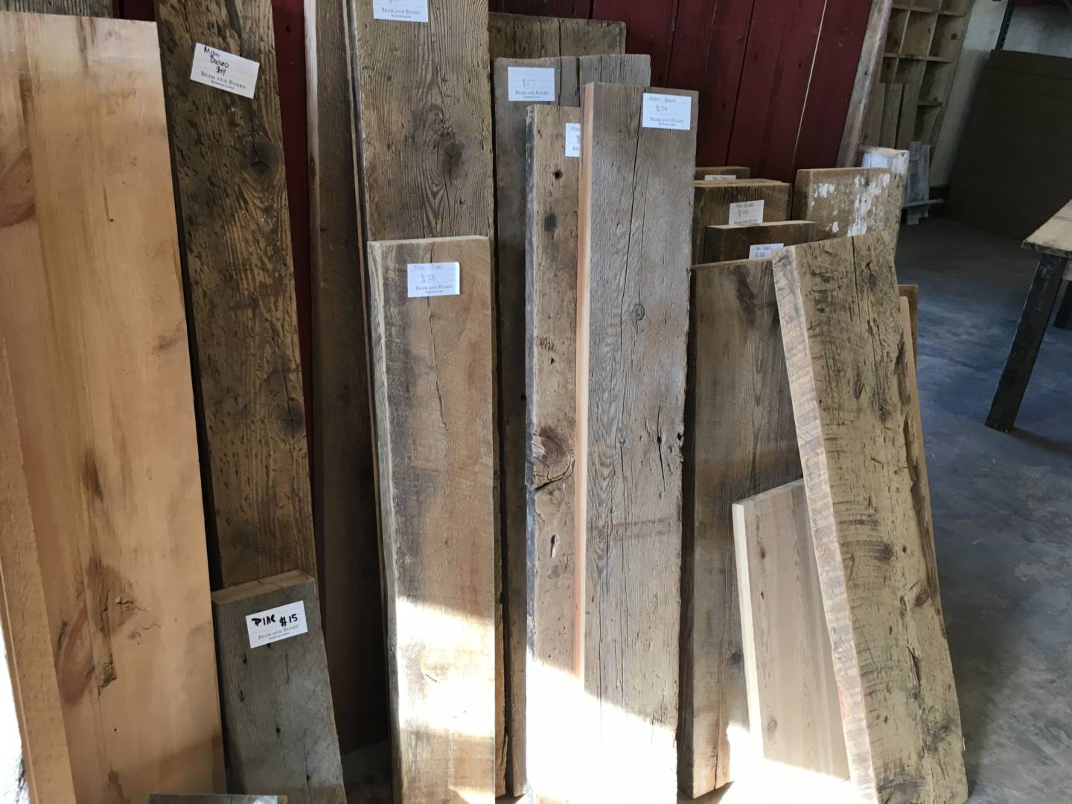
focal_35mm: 29
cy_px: 402
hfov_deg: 61.7
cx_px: 536
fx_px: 898
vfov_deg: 48.2
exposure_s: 1/30
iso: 32
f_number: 2.2
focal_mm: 4.15
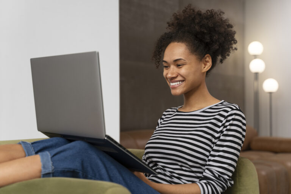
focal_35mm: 55
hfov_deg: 36.2
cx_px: 146
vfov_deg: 24.6
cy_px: 97
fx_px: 445
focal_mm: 55
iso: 125
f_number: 3.2
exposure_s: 1/160
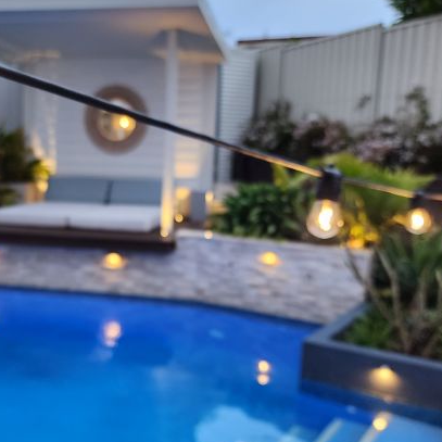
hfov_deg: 41.3
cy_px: 263
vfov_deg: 41.7
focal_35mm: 40
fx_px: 578
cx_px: 146
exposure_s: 1/100
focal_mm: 6.4
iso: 250
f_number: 1.8
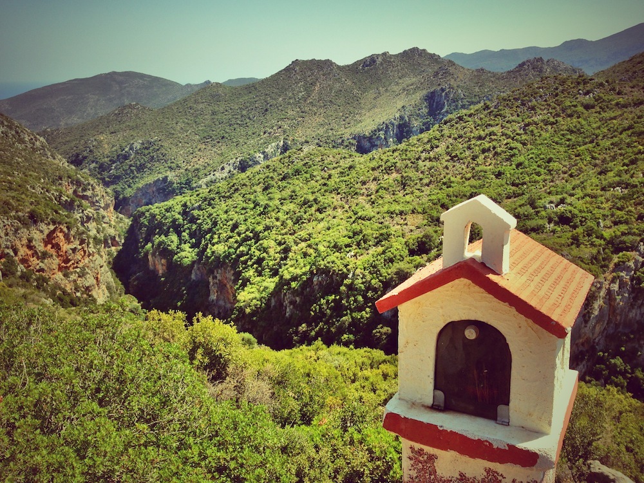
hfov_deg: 55.4
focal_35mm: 33
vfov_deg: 42.9
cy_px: 242
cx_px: 322
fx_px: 614
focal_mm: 4.13
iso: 50
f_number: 2.4
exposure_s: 1/1043
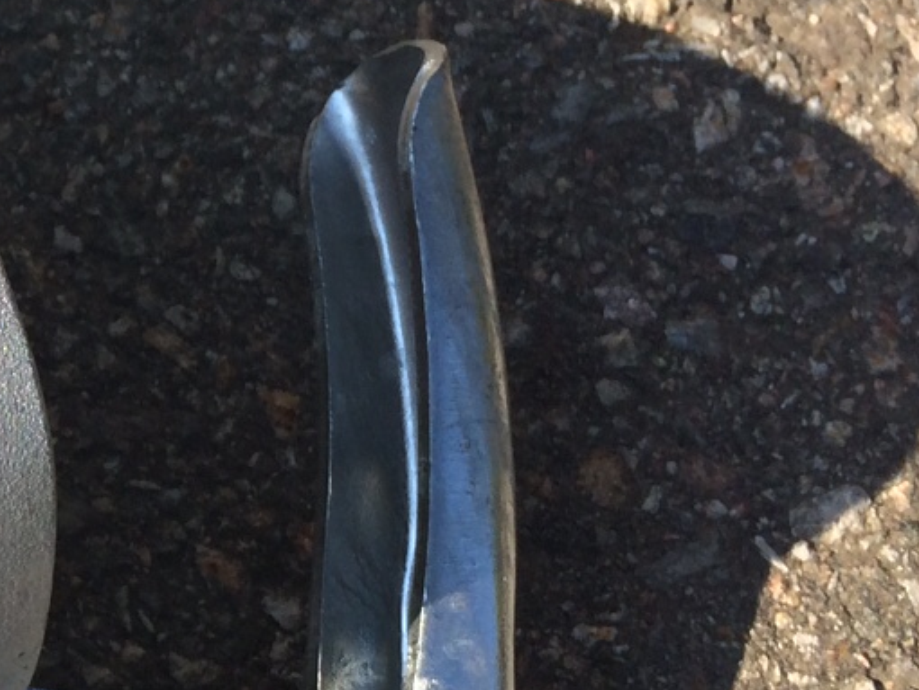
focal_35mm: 96
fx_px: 2550
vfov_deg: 15.4
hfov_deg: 18.8
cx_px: -317
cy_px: 387
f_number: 2.2
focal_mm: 4.12
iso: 32
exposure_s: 1/1786
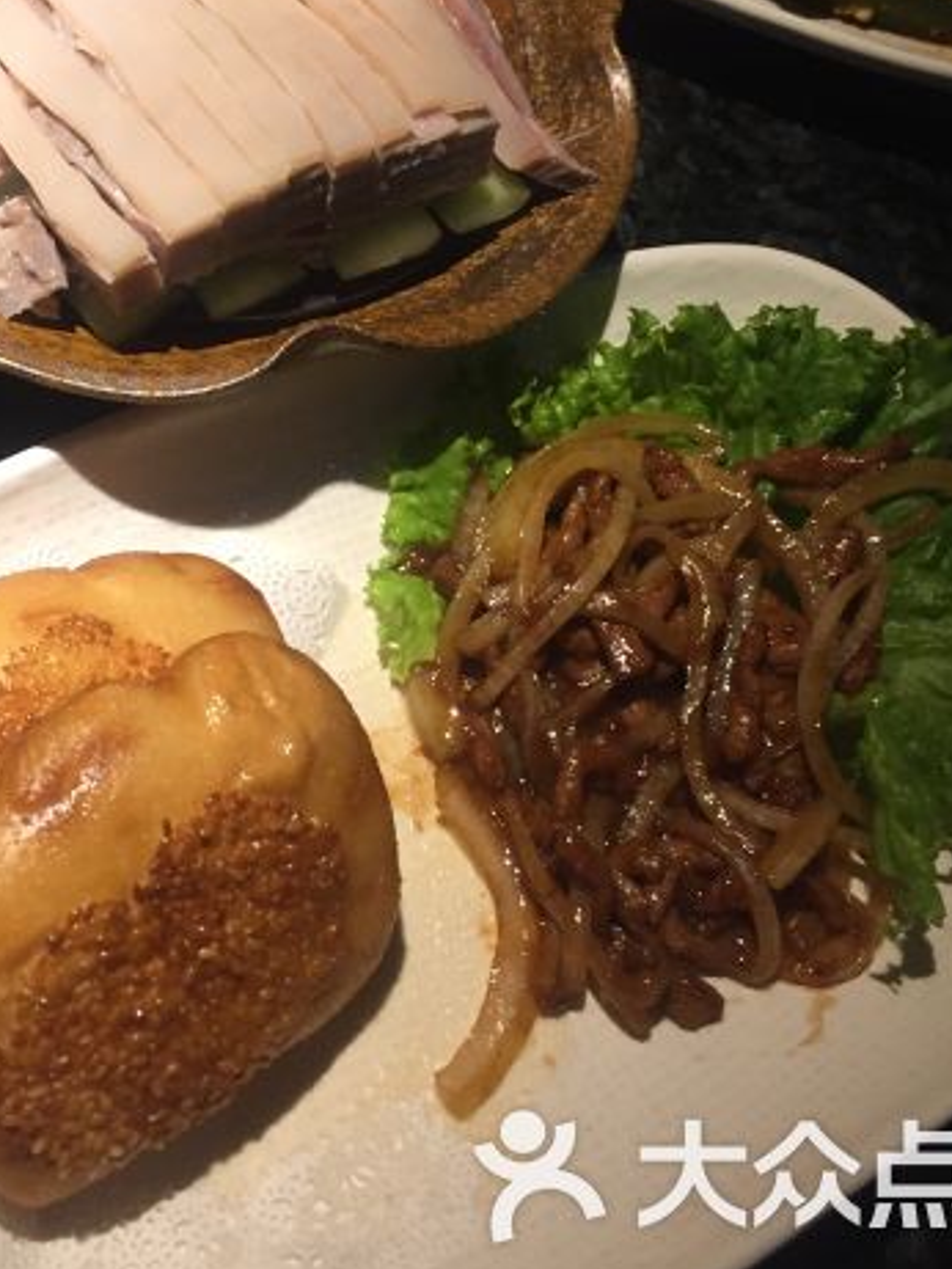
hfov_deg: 32.9
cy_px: 355
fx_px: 1613
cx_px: 442
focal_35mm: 44
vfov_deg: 41.9
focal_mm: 4.15
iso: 64
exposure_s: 1/33
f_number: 2.2
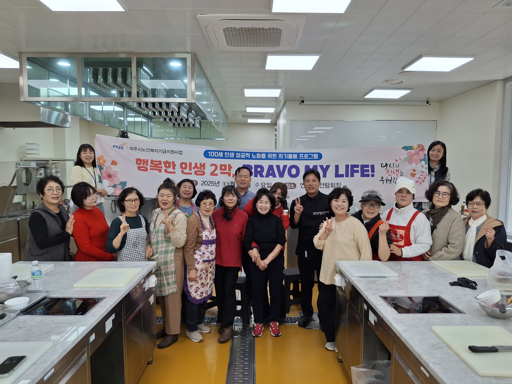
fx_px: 370
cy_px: 192
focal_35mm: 25
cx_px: 256
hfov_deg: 69.4
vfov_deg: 54.9
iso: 32
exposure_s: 1/120
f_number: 1.8
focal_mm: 4.69
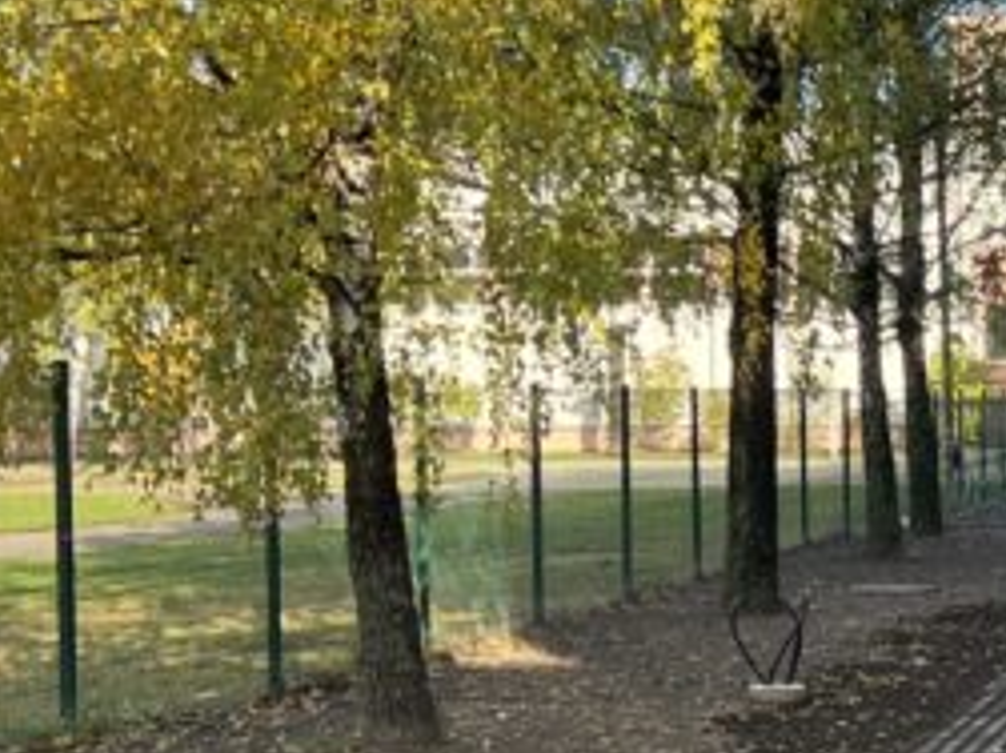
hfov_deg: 18.1
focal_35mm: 106
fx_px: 3079
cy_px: 545
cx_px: 990
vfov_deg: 13.9
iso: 50
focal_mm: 5.7
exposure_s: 1/1135
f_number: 1.5
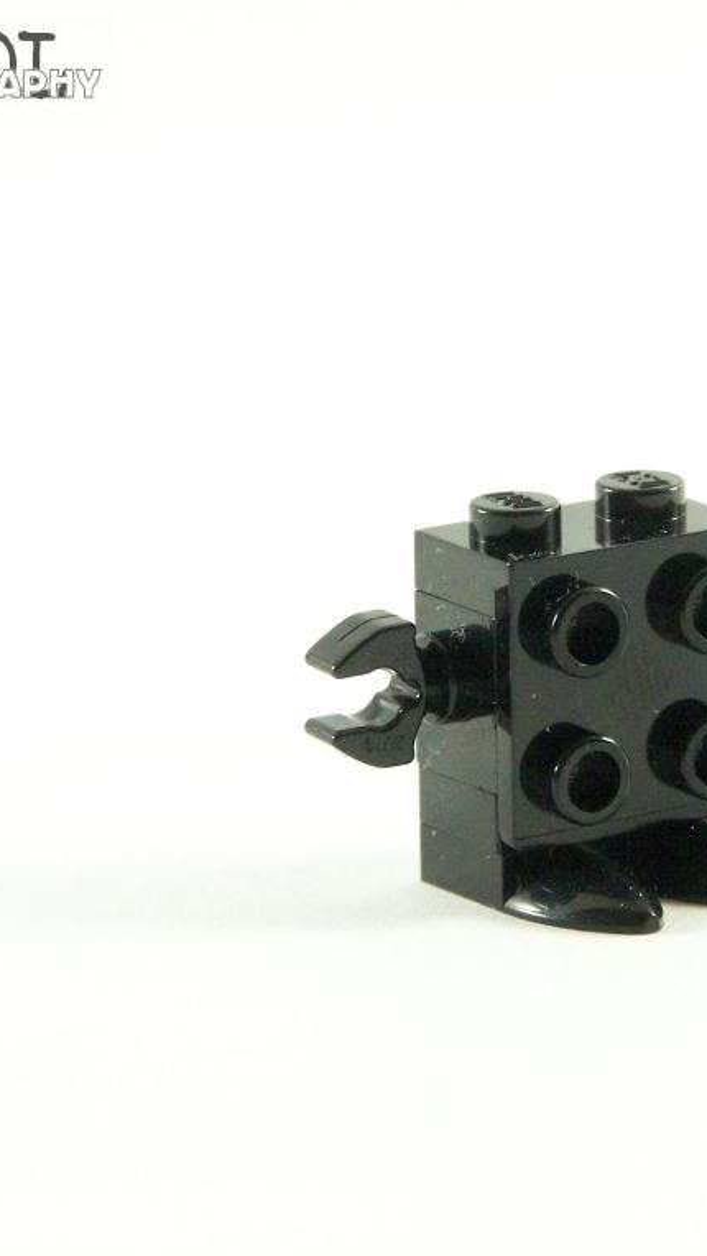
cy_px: 628
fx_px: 6230
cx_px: 608
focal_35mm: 187
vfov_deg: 11.5
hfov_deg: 6.5
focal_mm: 21.2
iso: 400
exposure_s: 1/60
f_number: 4
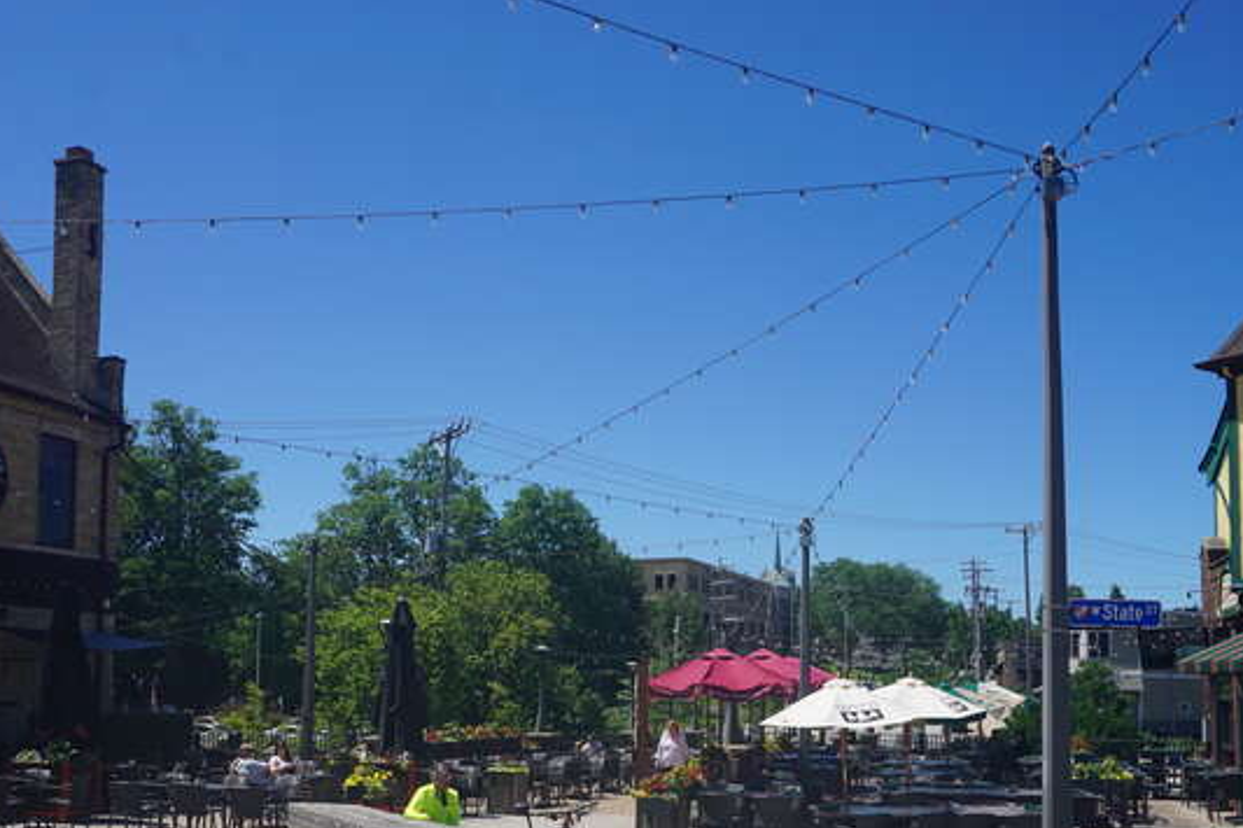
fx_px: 1243
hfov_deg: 53.1
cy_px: 617
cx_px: 576
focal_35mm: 36
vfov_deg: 36.0
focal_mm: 16
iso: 100
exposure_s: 1/160
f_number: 11
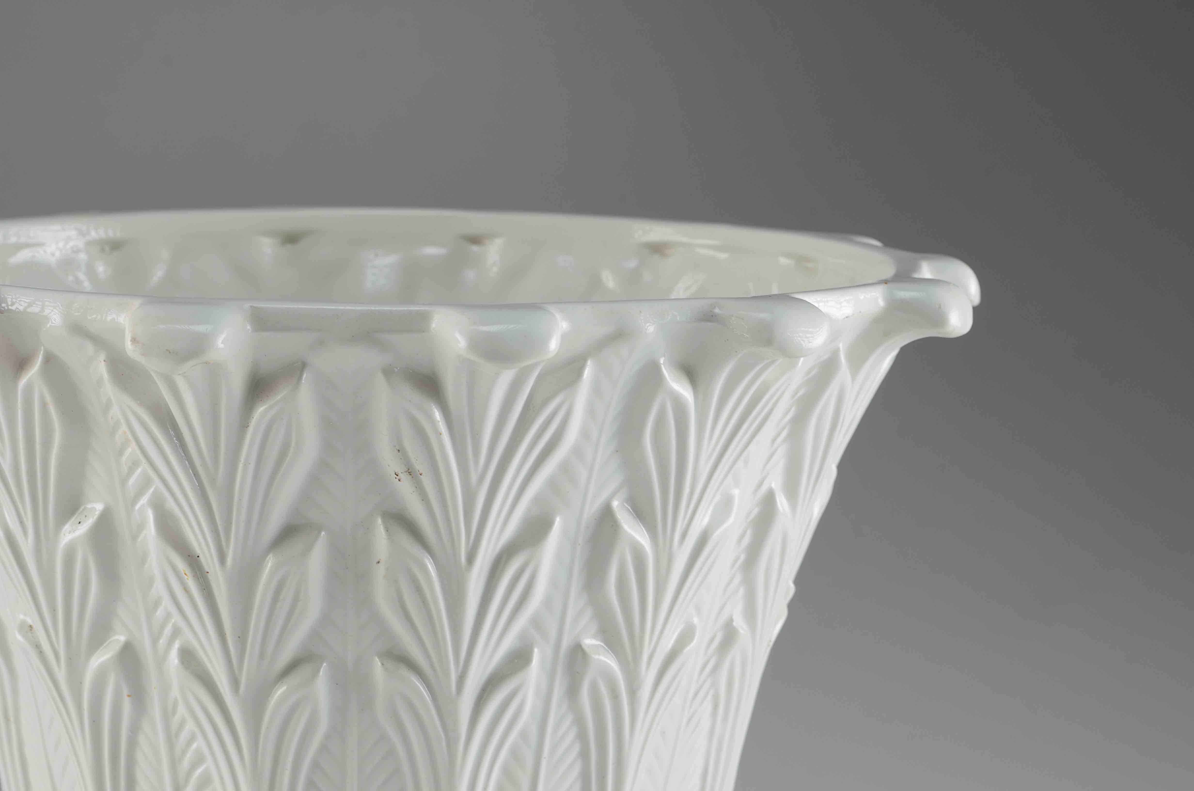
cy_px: 396
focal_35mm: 82
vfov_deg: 16.5
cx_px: 597
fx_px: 2731
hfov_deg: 24.7
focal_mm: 55
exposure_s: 1/80
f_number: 14
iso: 100
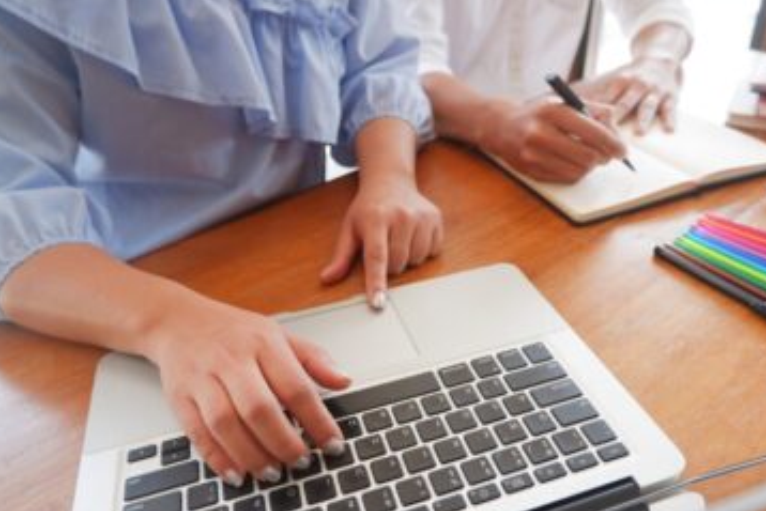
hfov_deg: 67.3
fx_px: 575
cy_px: 282
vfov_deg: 47.9
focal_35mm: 27
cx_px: 404
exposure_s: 1/80
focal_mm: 15
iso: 400
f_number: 3.5
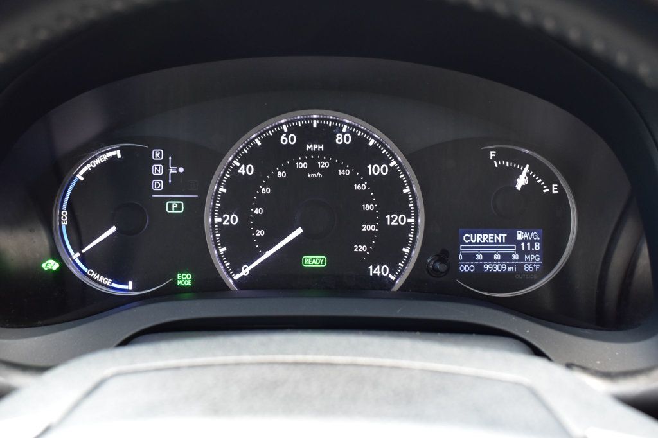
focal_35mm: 40
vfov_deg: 33.0
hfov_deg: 47.9
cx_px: 329
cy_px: 219
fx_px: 740
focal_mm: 27
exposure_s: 1/15
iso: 900
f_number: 6.3
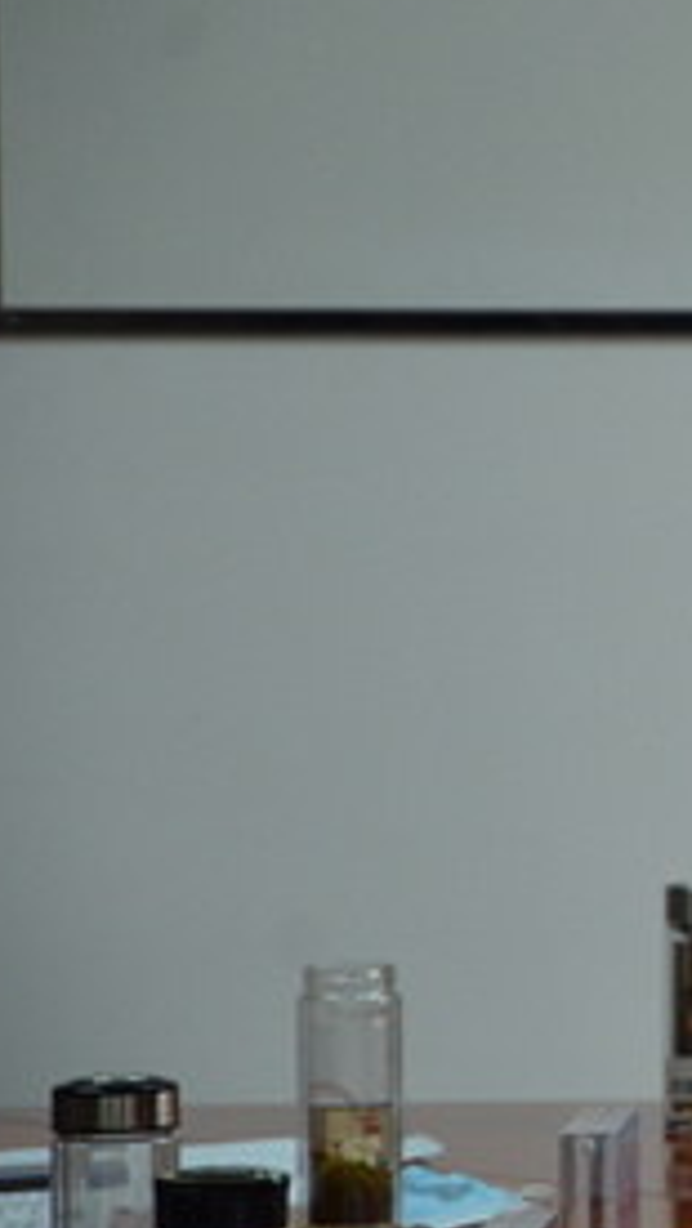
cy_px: 601
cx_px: 1290
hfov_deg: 3.4
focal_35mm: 359
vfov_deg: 6.0
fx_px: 11697
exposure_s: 1/125
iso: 1000
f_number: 5.6
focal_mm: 105
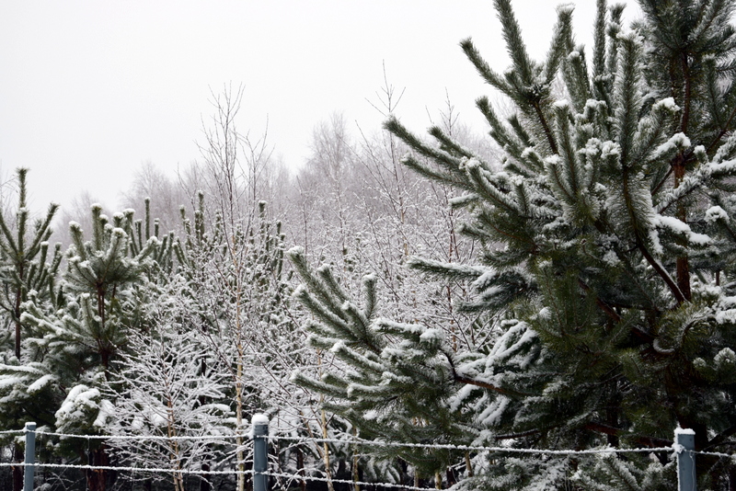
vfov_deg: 18.9
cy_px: 246
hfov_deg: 28.1
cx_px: 368
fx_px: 1472
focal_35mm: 72
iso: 400
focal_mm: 48
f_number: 8
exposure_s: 1/60
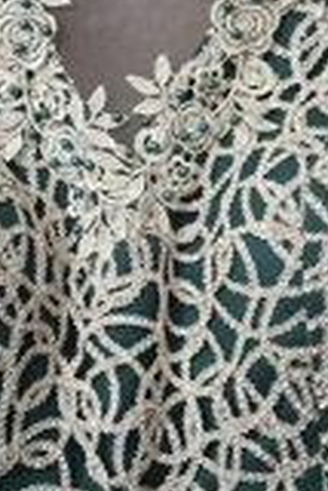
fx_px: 886
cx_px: 116
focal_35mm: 65
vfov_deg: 30.8
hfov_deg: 20.9
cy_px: 196
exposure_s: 1/25
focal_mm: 4.69
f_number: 1.8
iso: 250
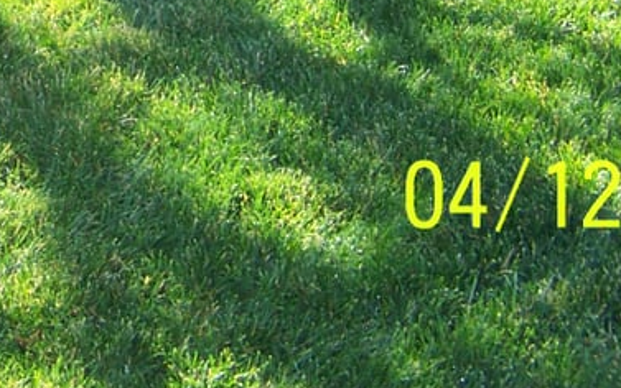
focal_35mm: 135
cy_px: -414
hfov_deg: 14.9
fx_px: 2286
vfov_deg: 9.1
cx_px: -136
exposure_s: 1/160
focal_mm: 5.85
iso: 64
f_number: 2.8
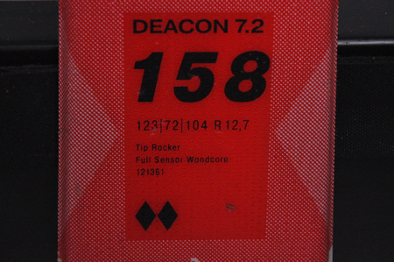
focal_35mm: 158
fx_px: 1722
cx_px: 197
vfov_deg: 8.7
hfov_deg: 13.1
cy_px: 131
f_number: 9.5
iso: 3200
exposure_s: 1/125
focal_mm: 105
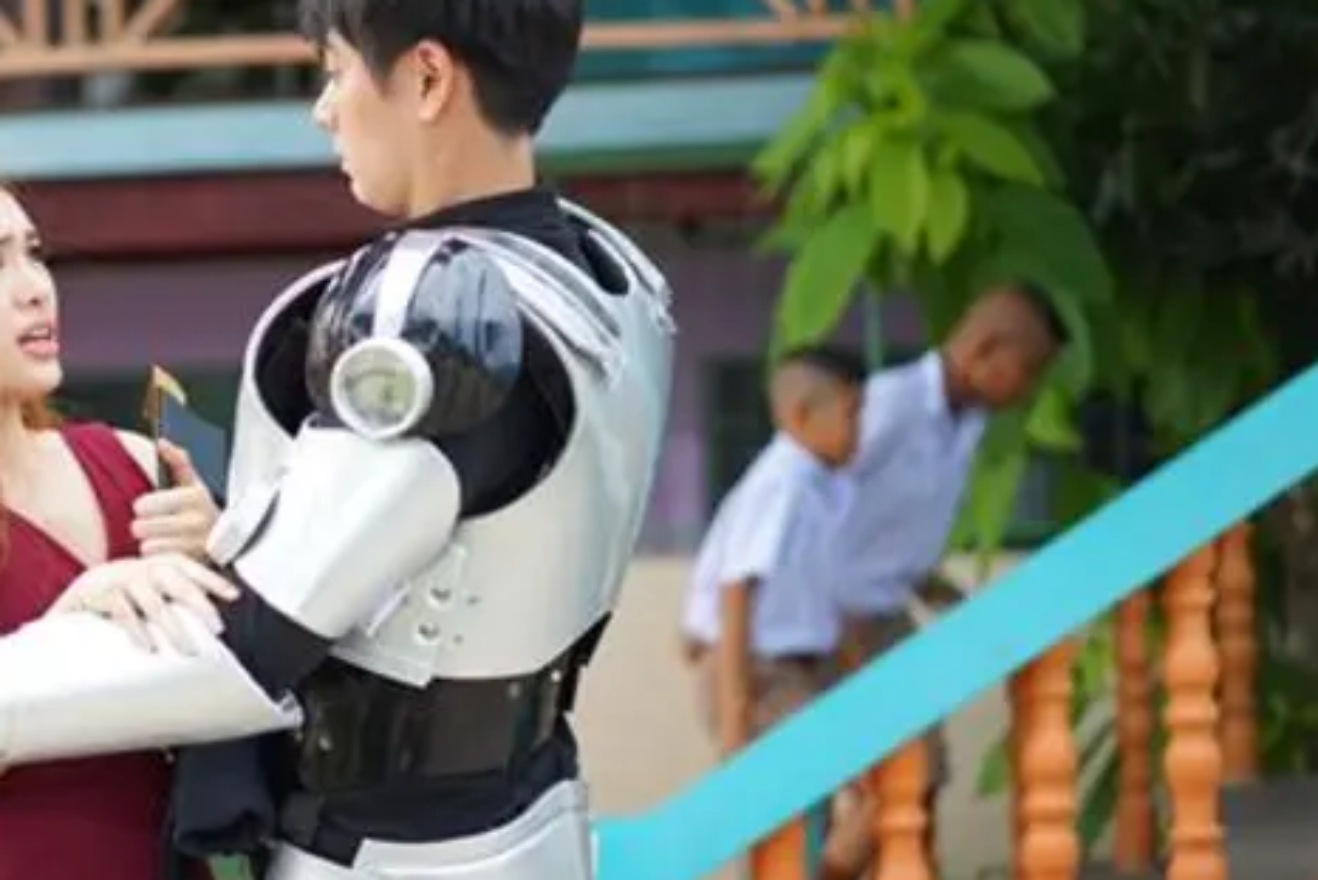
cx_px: 221
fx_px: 3369
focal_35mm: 92
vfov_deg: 14.9
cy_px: 475
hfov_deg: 21.8
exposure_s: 1/320
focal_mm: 55
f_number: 1.8
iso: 100
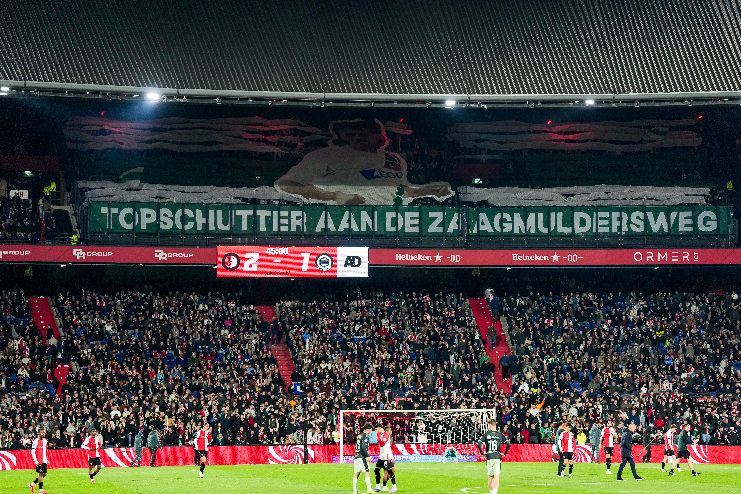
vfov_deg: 12.0
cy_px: 247
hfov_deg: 17.9
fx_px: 2346
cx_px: 370
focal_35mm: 114
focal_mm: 114
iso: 2000
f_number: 2.8
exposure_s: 1/1600
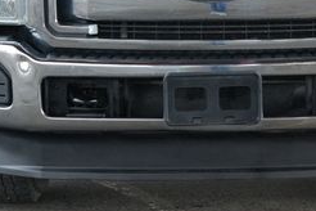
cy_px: -10
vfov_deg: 11.6
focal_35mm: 117
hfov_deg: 17.4
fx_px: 1027
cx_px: 220
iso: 1600
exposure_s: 1/160
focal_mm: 30
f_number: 3.5
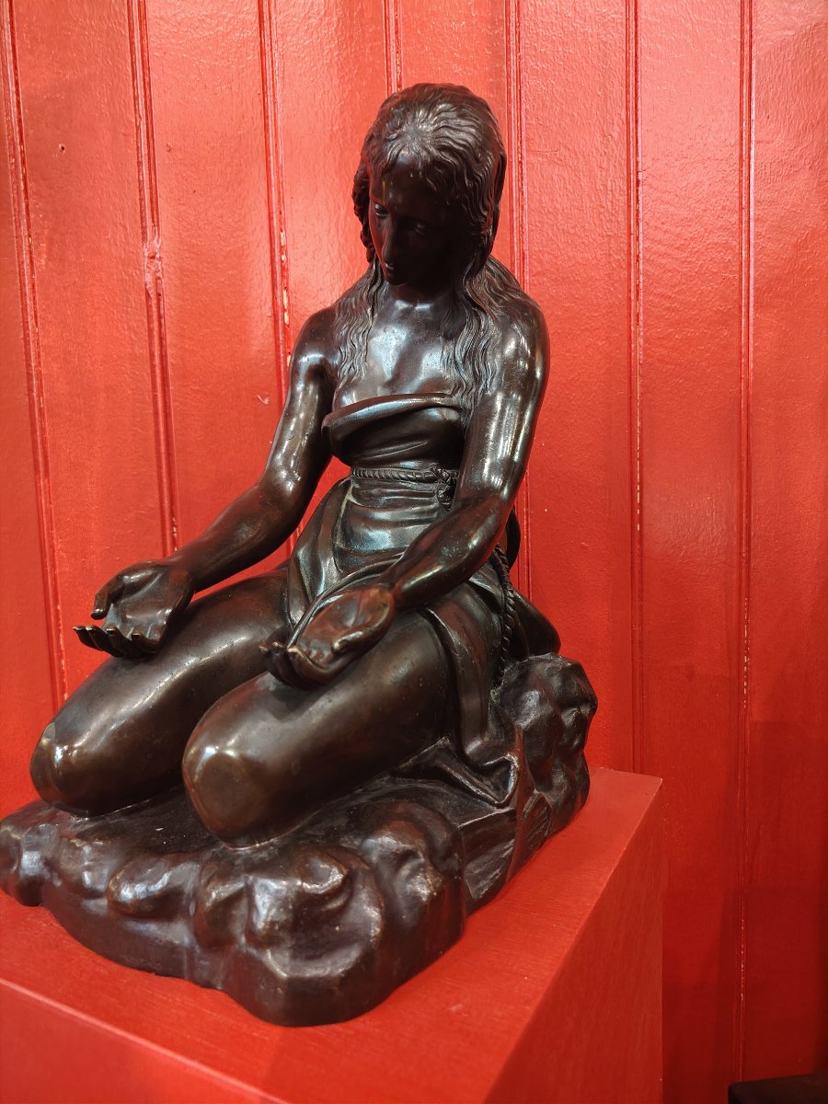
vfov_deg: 71.6
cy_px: 552
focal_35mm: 24
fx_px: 765
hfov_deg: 56.8
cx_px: 414
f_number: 1.75
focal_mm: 5.25
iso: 2181
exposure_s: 1/25
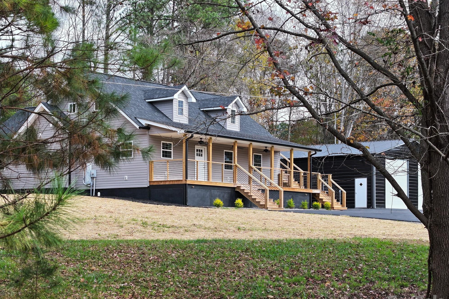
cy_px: 165
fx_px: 935
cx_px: 231
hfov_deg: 27.0
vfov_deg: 18.2
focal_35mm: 75
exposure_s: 1/500
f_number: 2.8
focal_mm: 19.35
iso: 190
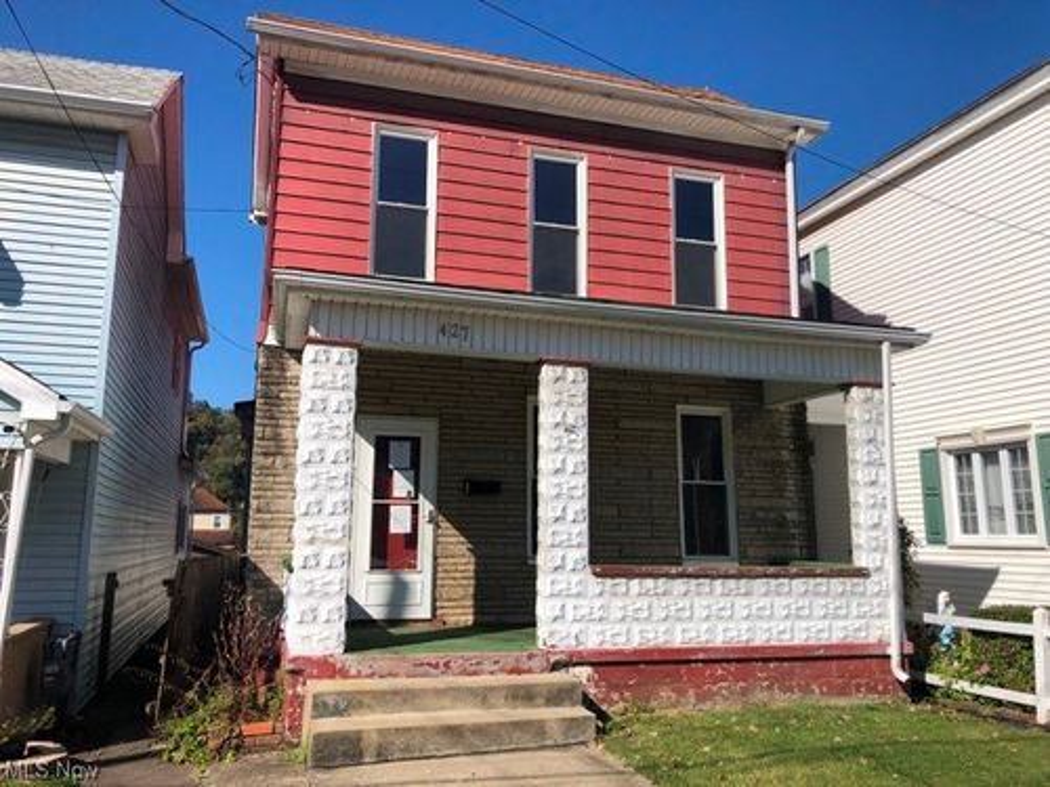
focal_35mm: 28
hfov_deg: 63.4
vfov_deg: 49.7
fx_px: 849
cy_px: 394
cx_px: 525
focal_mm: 3.99
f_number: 1.8
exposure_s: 1/2667
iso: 20
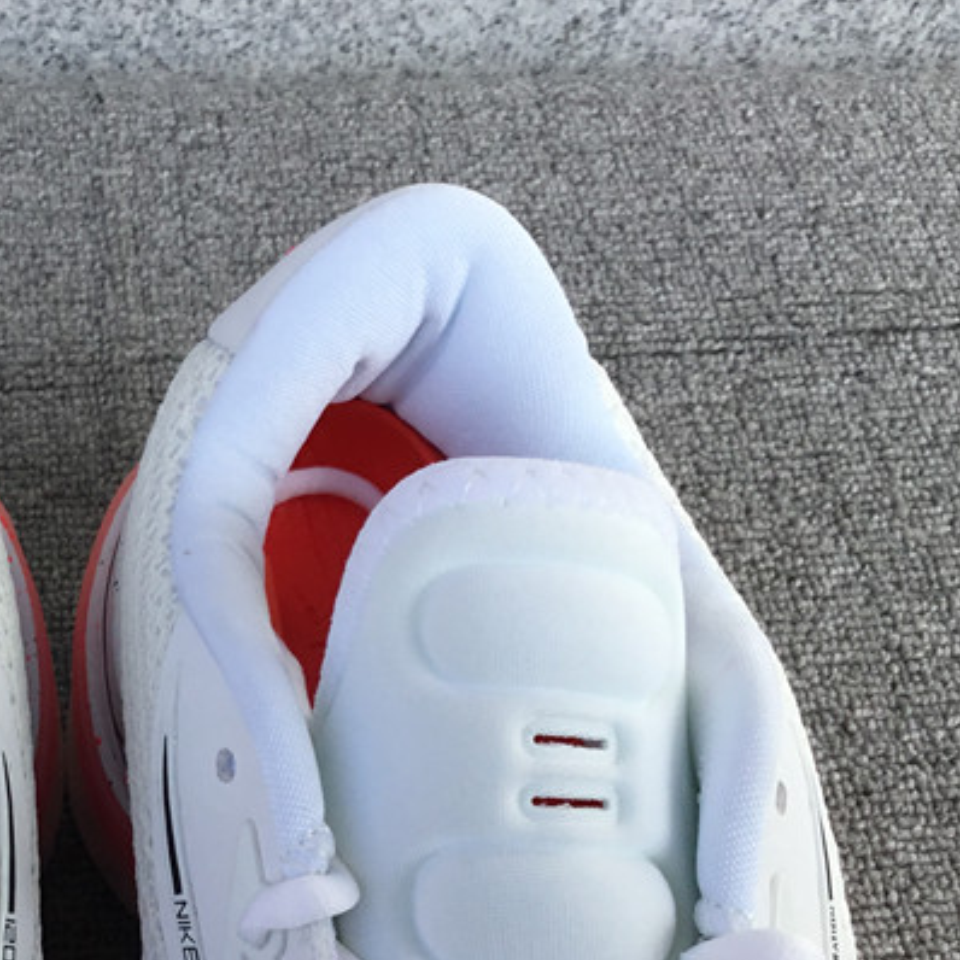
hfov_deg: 26.6
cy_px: 693
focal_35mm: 62
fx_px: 1945
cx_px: 68
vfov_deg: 27.4
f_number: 2.4
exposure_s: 1/595
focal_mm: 3.3
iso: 25
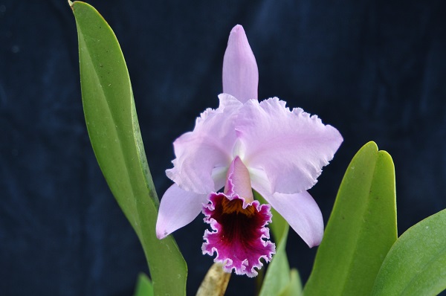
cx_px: 223
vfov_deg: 17.4
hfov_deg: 26.0
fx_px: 965
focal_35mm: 78
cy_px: 148
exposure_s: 1/100
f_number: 4.8
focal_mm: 52
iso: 400
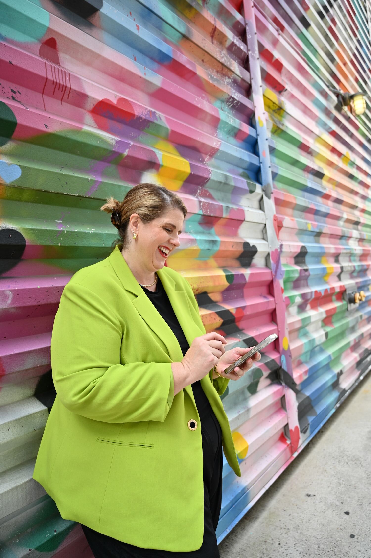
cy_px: 279
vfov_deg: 73.8
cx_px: 186
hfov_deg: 53.1
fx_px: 372
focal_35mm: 24
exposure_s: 1/1000
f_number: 4
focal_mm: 24
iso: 400
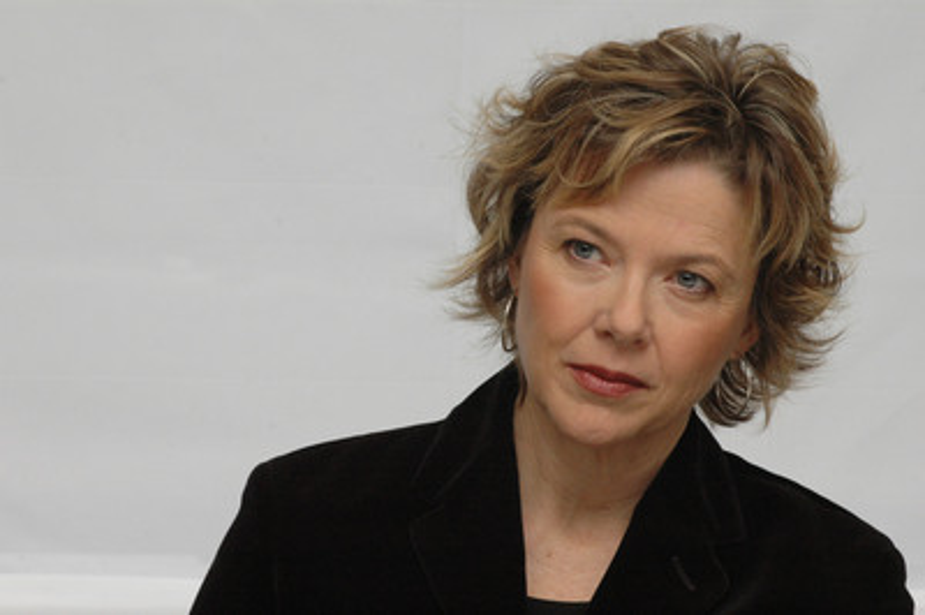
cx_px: 462
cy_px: 308
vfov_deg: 7.6
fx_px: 4621
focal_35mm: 180
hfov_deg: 11.4
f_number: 9
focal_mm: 120
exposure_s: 1/1250
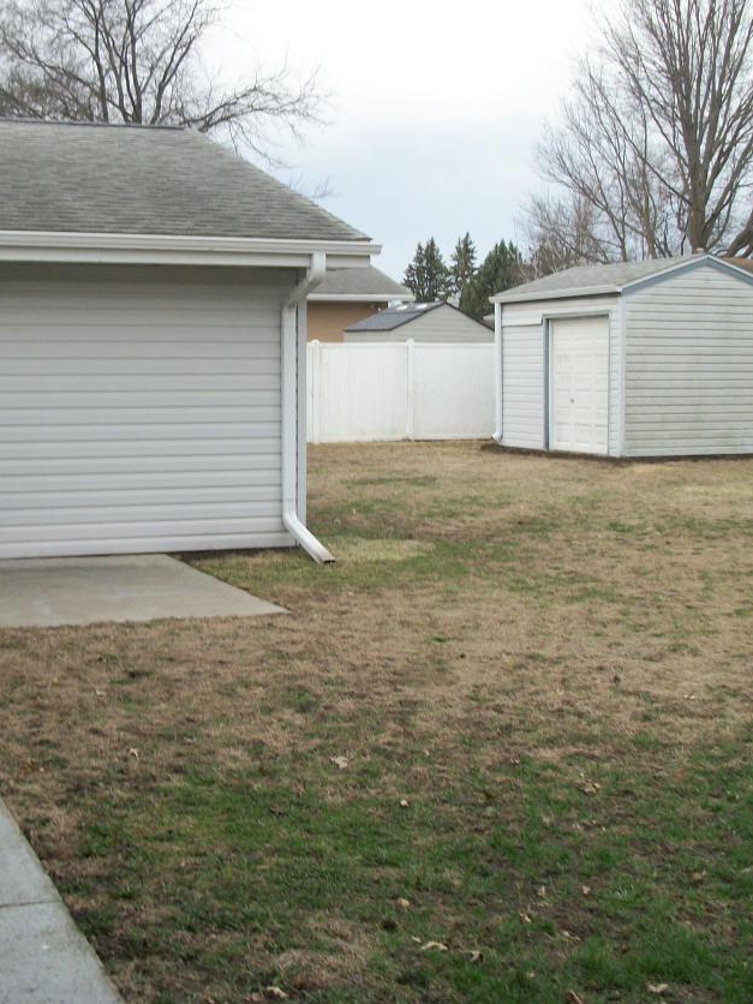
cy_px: 461
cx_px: 270
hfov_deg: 29.5
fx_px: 1421
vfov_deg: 38.9
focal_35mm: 49
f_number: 8.8
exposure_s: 1/50
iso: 80
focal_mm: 5.7
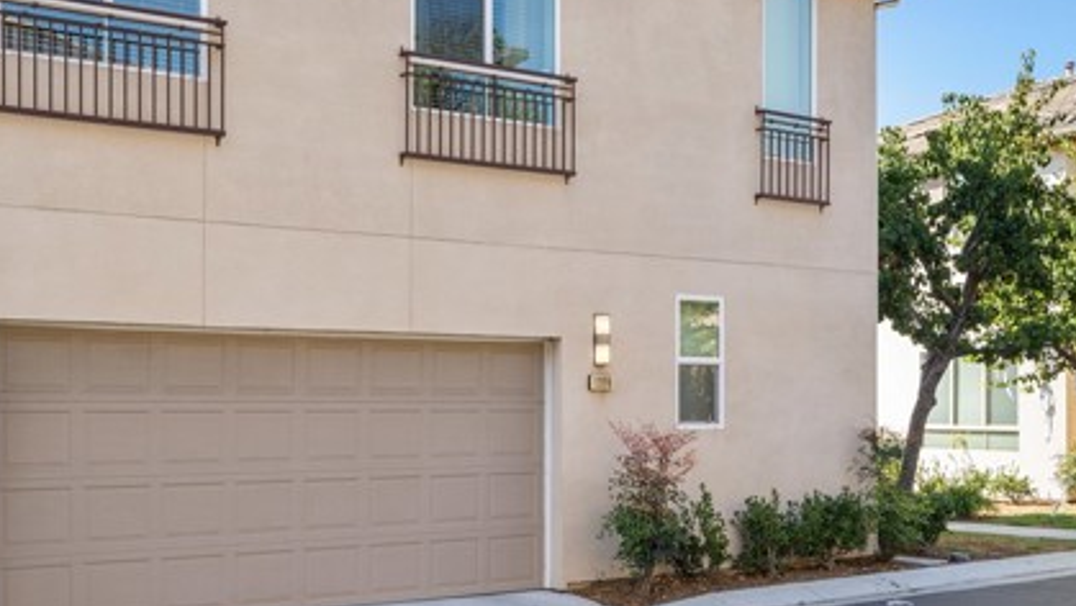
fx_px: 1142
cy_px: 181
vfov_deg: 29.4
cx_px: 300
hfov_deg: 48.9
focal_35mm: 40
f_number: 7.1
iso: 100
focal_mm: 25
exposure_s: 1/15
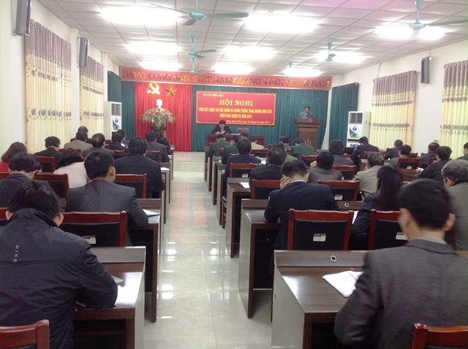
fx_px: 472
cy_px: 174
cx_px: 234
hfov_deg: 52.7
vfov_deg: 40.6
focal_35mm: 35
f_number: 2.4
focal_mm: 4.28
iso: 80
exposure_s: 1/17
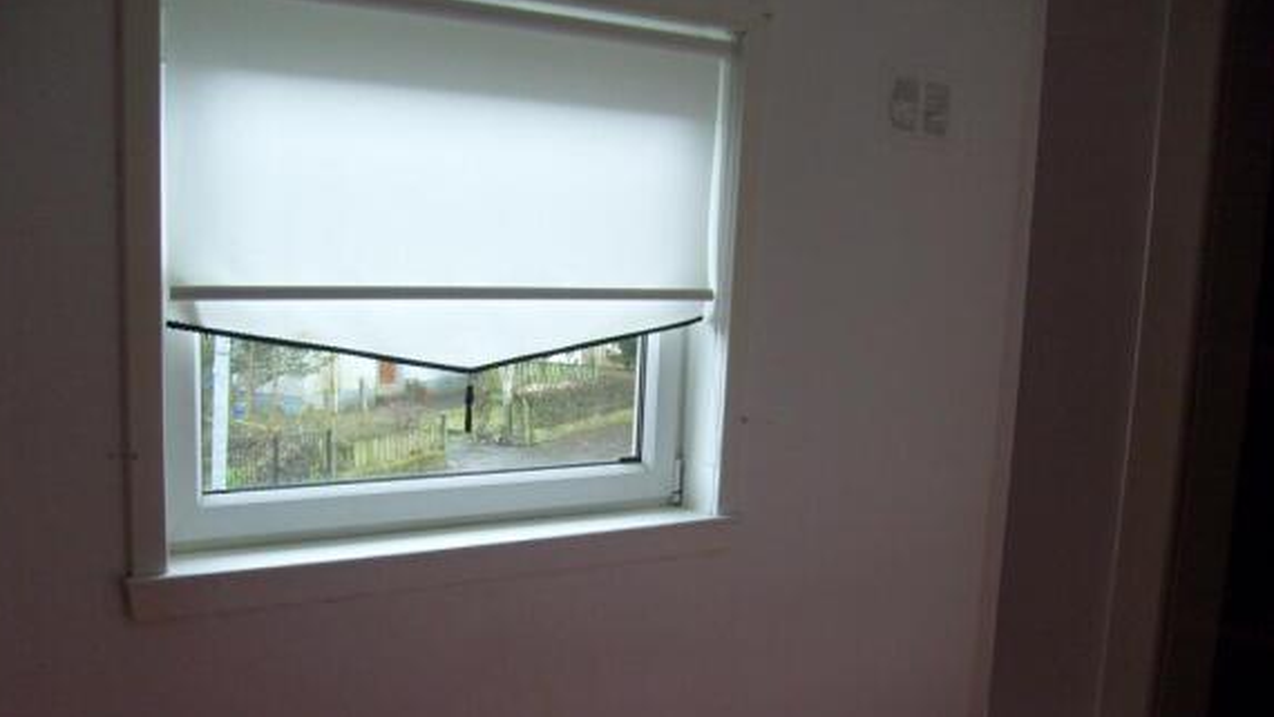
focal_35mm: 39
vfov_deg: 30.3
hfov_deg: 51.6
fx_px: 1318
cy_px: 448
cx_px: 631
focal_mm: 5.8
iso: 80
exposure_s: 1/45
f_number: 2.8
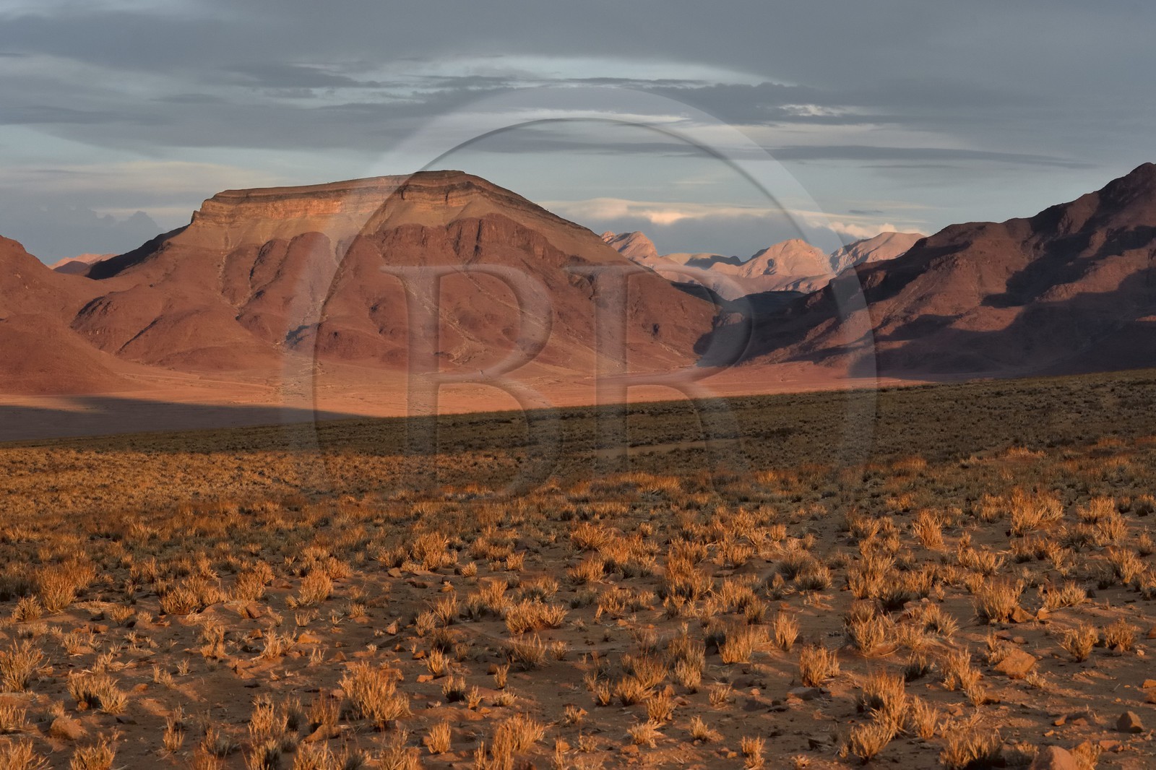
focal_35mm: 95
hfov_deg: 21.5
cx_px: 578
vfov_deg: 14.4
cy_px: 385
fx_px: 3050
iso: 800
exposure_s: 1/125
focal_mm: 95
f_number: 14
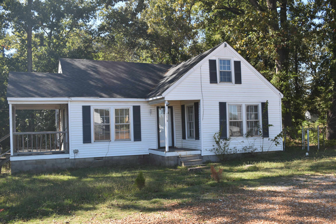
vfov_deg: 36.9
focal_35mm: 36
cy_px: 112
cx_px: 168
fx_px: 336
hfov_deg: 53.1
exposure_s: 1/160
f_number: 6.3
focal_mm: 24
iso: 100
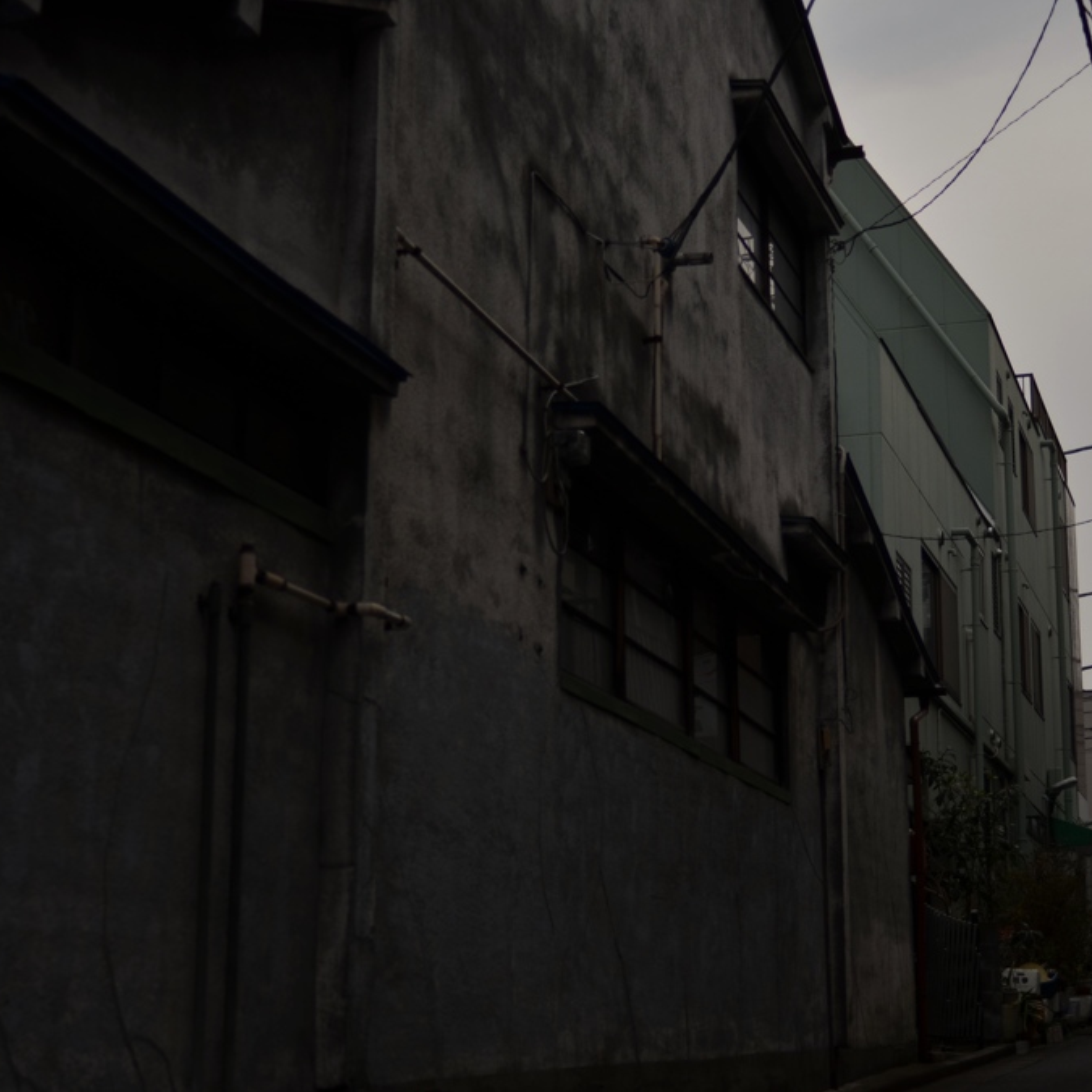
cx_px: 675
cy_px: 547
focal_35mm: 54
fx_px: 1927
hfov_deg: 31.5
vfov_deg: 31.6
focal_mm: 28
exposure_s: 1/1600
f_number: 2
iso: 100
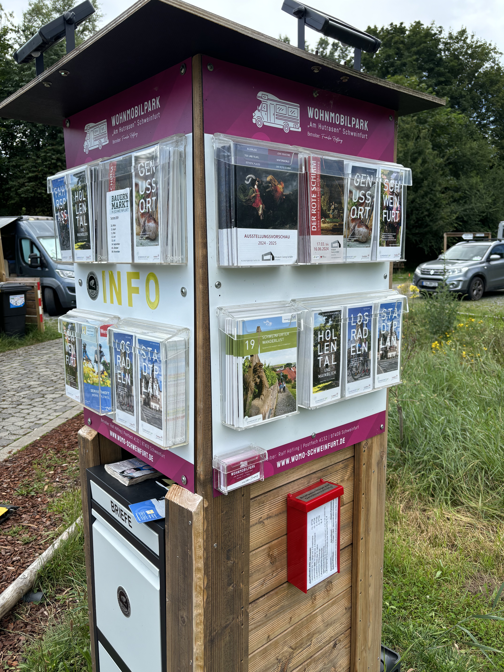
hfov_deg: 53.1
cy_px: 336
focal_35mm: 26
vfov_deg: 67.3
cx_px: 252
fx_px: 505
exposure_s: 1/1362
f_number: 1.6
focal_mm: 5.96
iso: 50
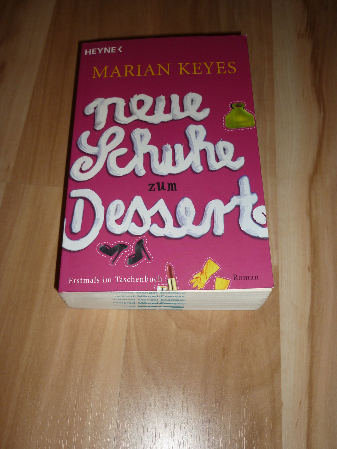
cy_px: 224
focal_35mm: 33
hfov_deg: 43.0
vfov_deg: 55.3
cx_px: 168
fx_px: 428
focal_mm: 5.5
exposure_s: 1/30
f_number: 2.8
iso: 100
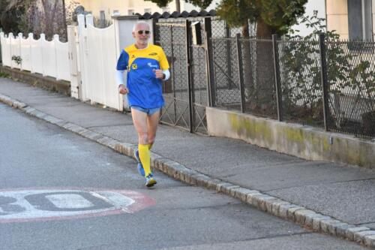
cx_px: 188
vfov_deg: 8.7
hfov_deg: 13.0
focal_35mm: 158
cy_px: 125
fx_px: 1640
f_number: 11
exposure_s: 1/500
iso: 2000
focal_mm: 105
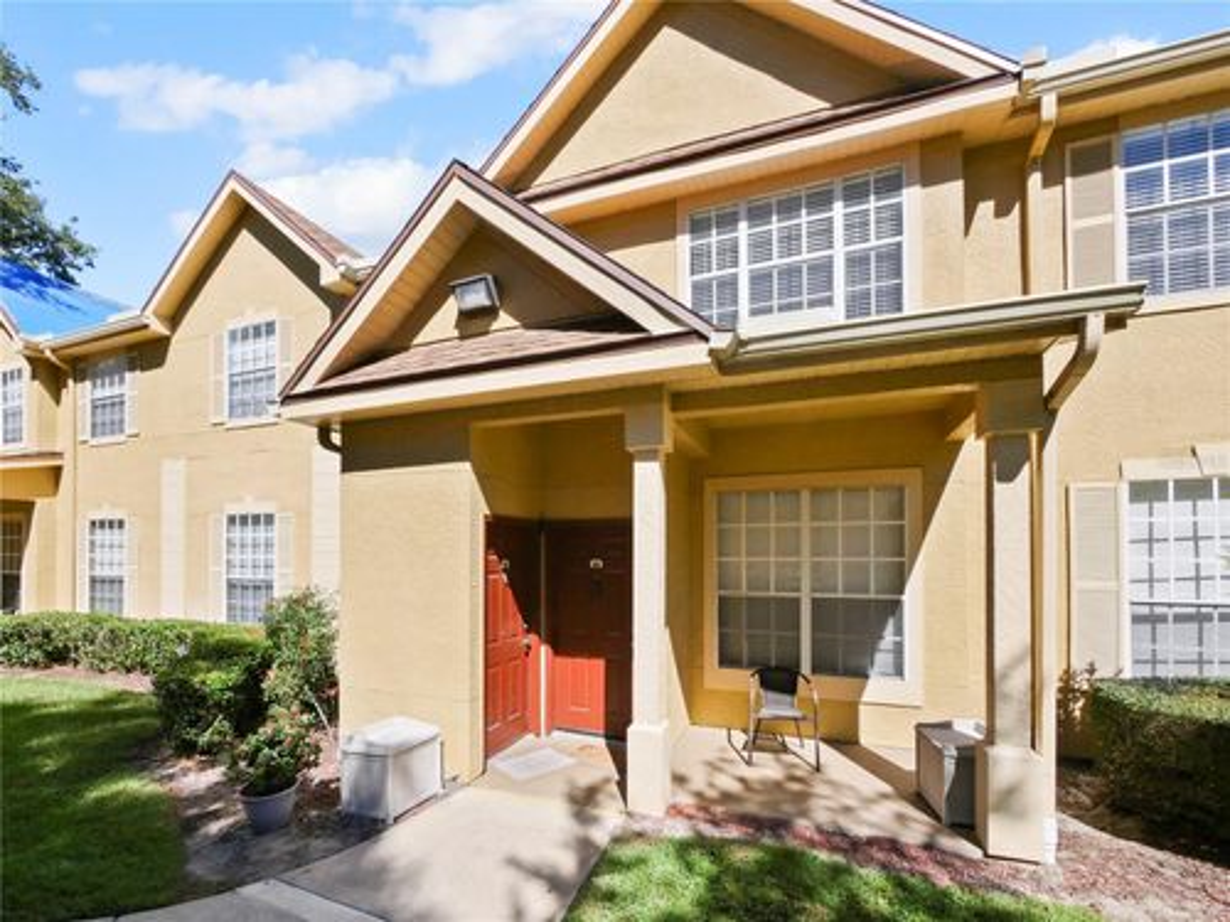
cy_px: 461
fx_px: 497
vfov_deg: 85.7
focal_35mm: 14
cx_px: 615
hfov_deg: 102.1
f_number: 9
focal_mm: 7
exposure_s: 1/500
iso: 200
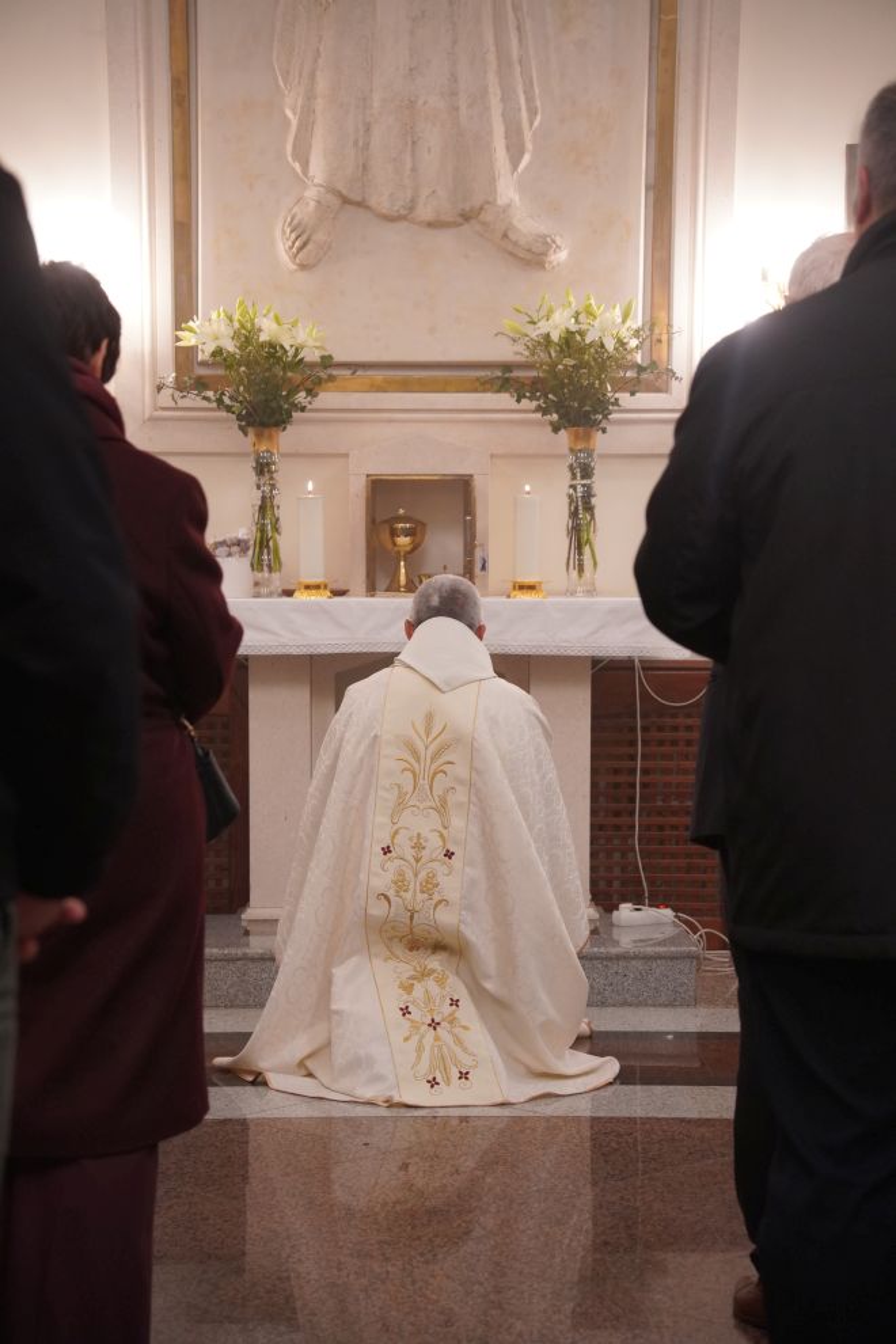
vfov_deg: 27.0
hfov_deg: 18.2
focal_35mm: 75
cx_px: 448
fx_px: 2800
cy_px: 672
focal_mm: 50
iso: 2000
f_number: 3.5
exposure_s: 1/160
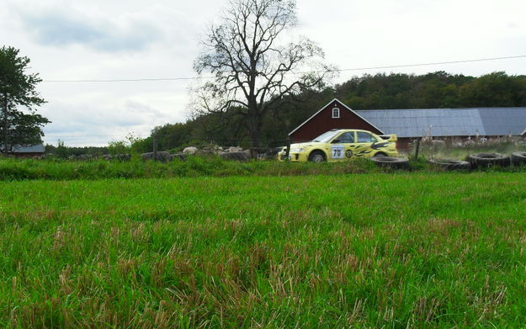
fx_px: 545
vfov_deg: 33.6
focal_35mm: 38
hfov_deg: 51.5
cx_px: 263
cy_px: 156
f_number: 8.4
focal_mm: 6.3
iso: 100
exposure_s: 1/180
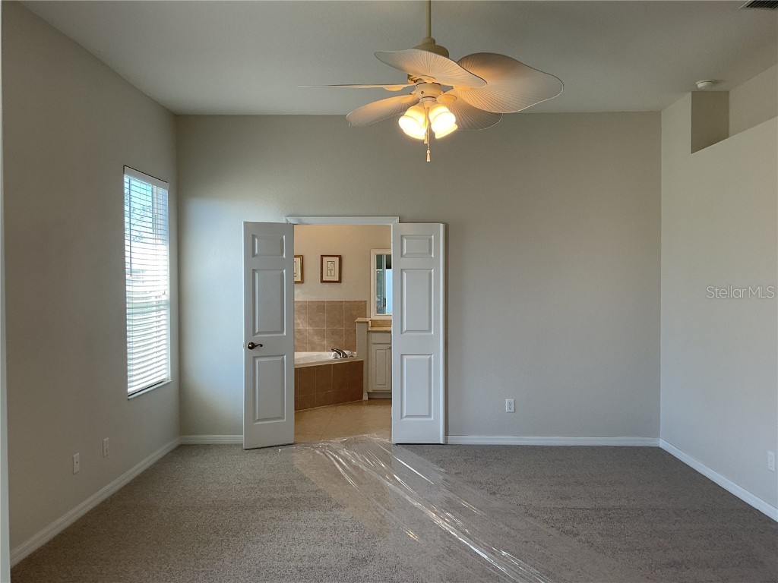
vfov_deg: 48.2
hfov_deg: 61.7
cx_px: 389
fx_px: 652
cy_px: 292
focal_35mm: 29
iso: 32
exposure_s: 1/120
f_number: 1.8
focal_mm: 3
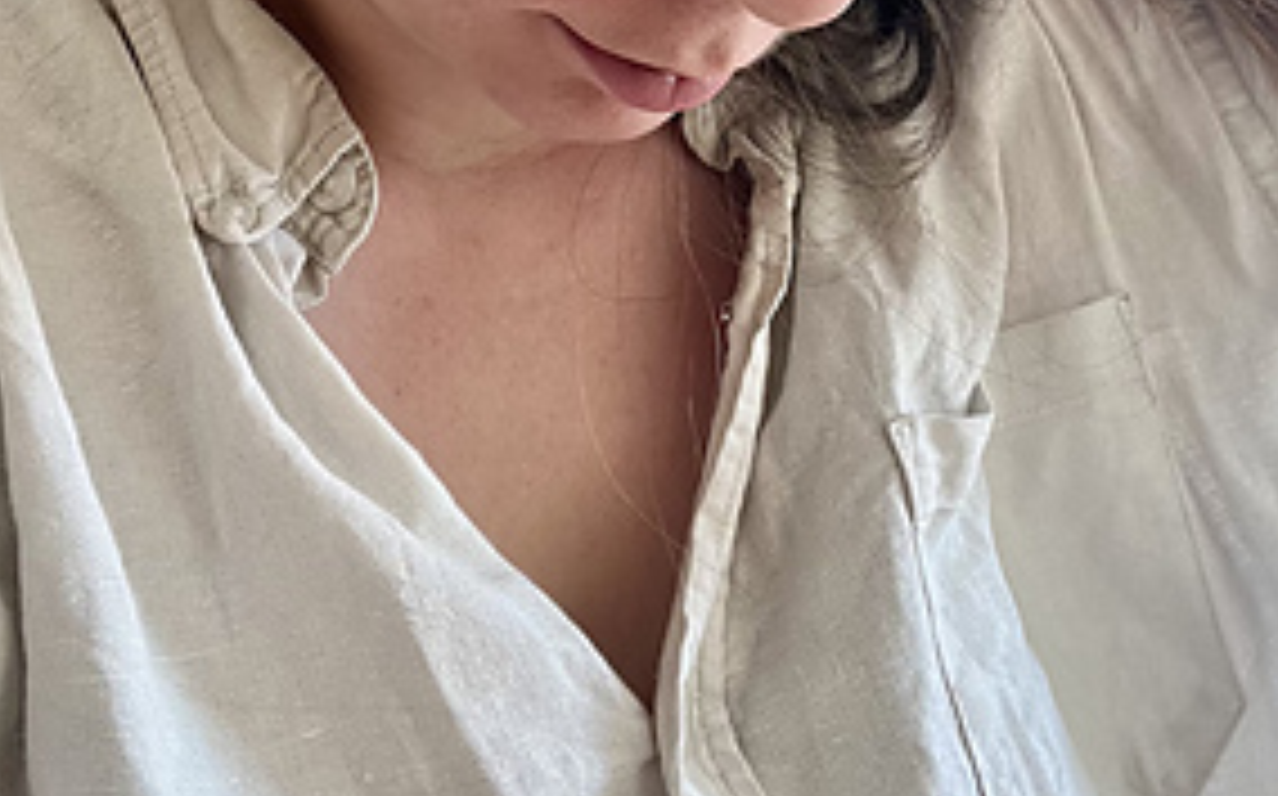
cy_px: -180
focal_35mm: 56
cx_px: 682
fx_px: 1949
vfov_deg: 21.3
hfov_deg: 36.3
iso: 100
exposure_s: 1/74
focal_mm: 2.71
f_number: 2.2
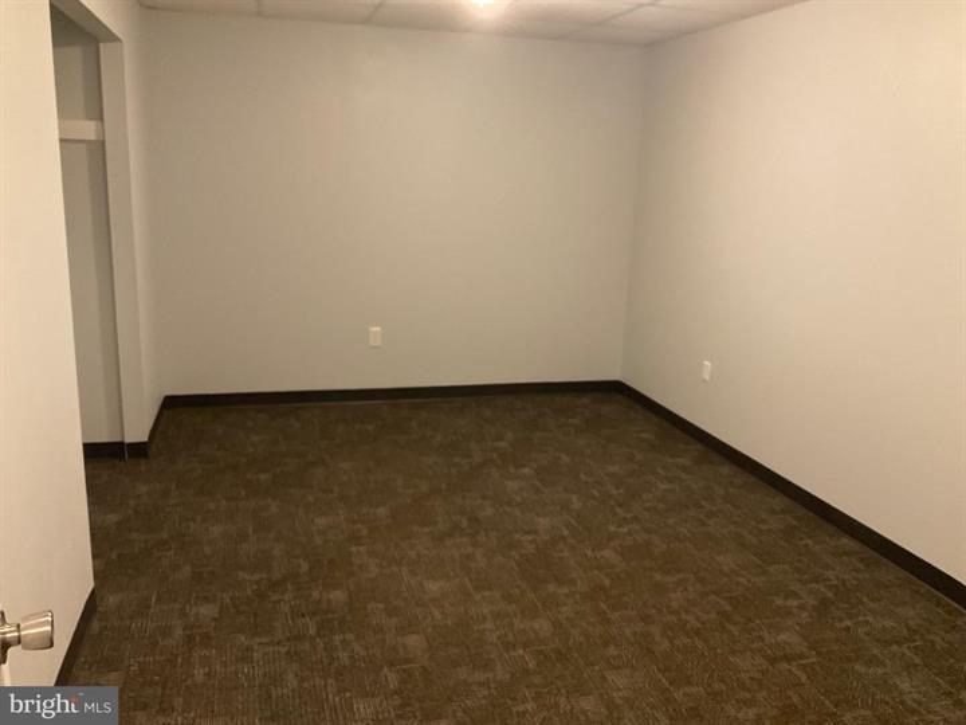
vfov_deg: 48.2
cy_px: 362
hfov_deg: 61.7
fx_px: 809
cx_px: 483
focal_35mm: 29
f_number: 1.8
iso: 320
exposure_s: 1/30
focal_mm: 3
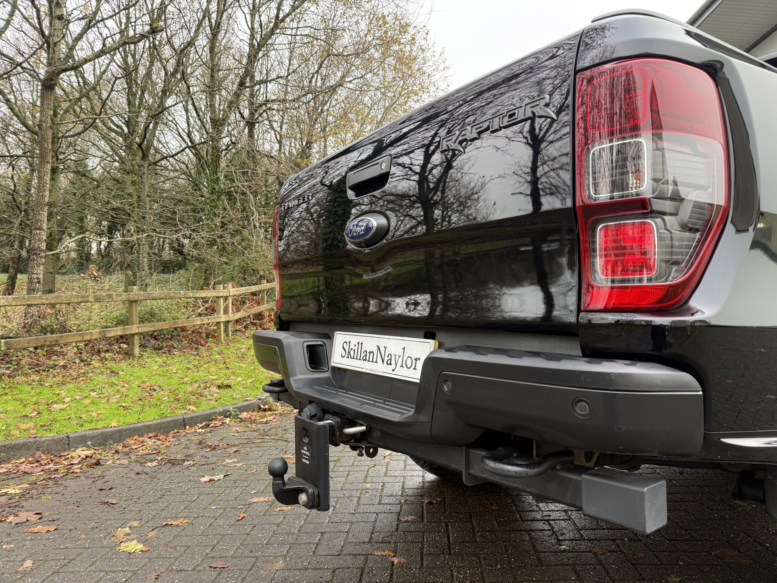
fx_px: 539
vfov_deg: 56.8
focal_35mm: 24
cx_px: 388
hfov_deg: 71.6
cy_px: 292
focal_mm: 6.76
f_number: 1.78
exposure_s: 1/121
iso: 100
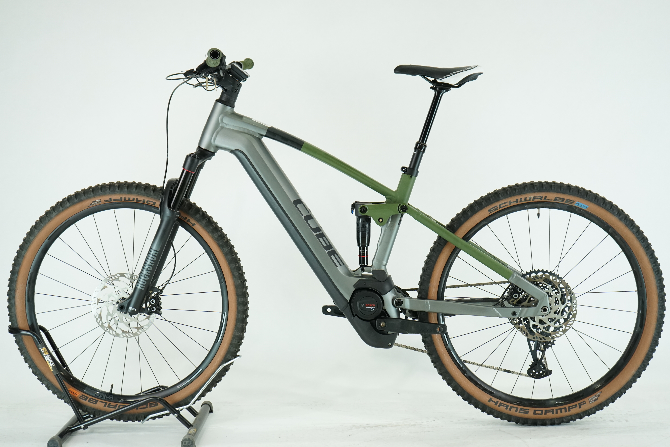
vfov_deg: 24.2
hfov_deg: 35.6
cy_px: 224
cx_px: 335
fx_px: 1042
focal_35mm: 56
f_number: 5.6
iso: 1600
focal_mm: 56
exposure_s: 1/200
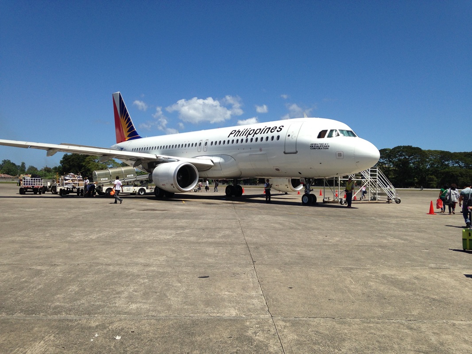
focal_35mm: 33
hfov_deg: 55.3
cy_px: 177
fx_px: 450
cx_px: 236
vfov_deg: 43.0
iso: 50
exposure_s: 1/2262
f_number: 2.4
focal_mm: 4.12
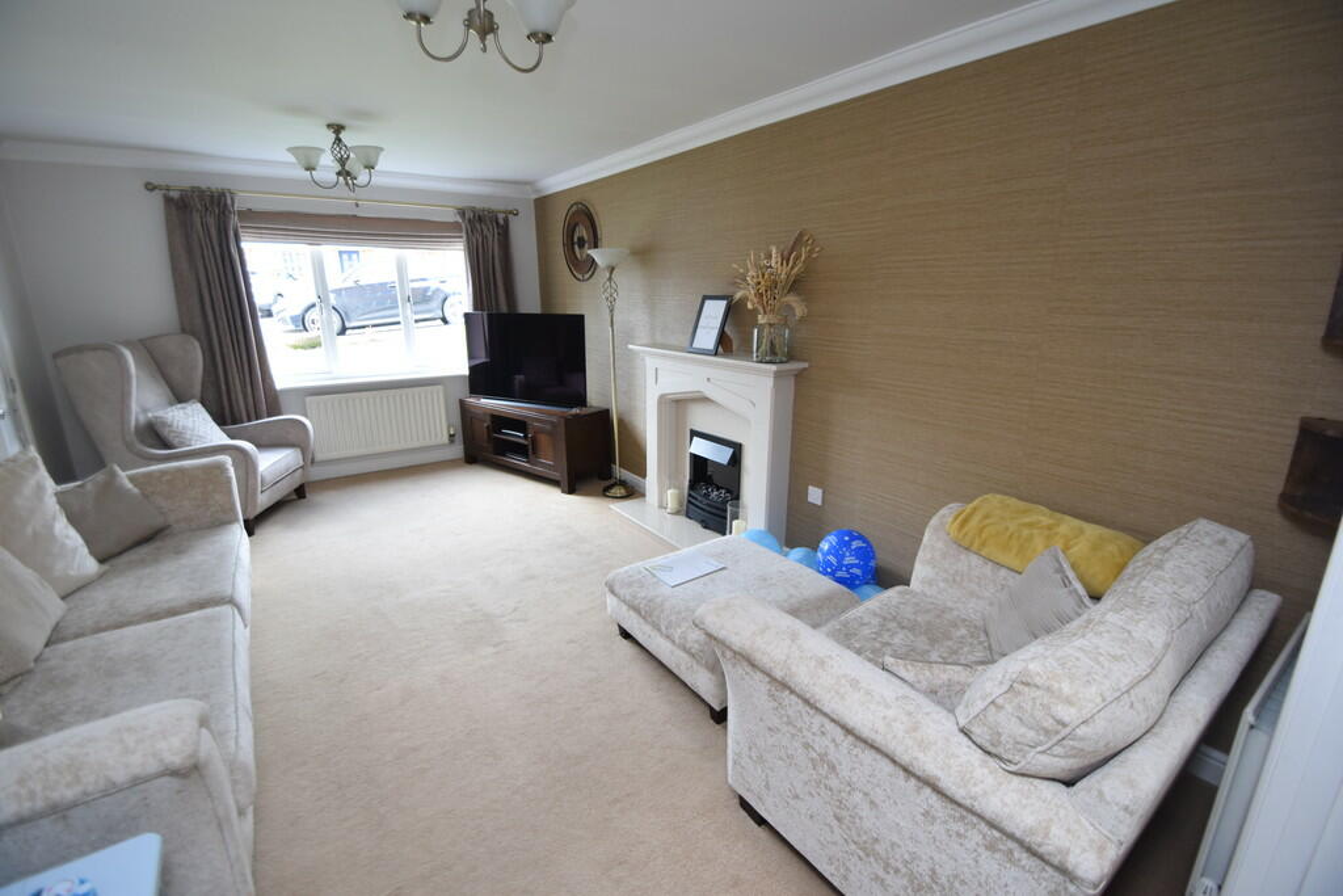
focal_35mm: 15
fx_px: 560
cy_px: 448
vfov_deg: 77.3
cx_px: 672
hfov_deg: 100.4
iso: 500
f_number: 4
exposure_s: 1/60
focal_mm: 10
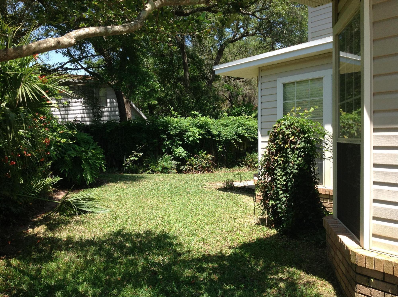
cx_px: 199
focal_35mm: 35
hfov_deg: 52.7
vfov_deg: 40.6
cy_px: 148
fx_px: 402
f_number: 2.4
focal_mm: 4.28
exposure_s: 1/796
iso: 50
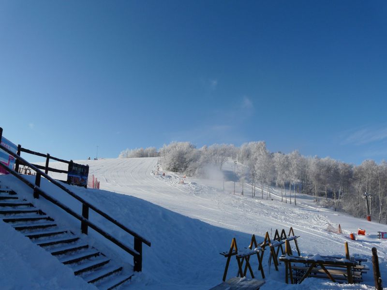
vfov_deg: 49.7
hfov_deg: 63.4
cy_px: 145
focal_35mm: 28
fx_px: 313
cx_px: 194
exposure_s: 1/500
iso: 100
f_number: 7.1
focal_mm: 4.6
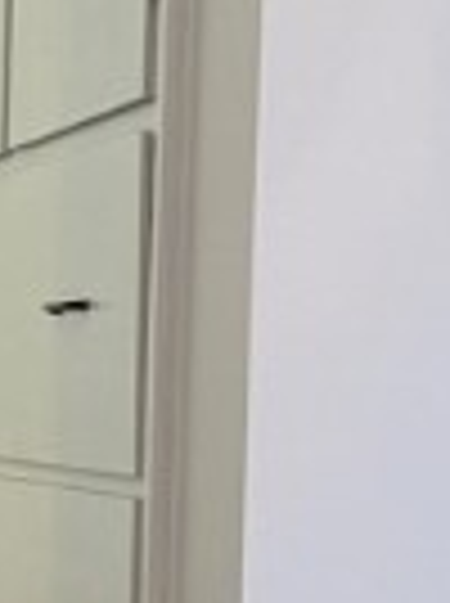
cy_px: 572
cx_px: -333
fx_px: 2400
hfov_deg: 10.2
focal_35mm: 138
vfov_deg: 14.1
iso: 200
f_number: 1.78
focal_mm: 6.76
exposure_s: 1/60
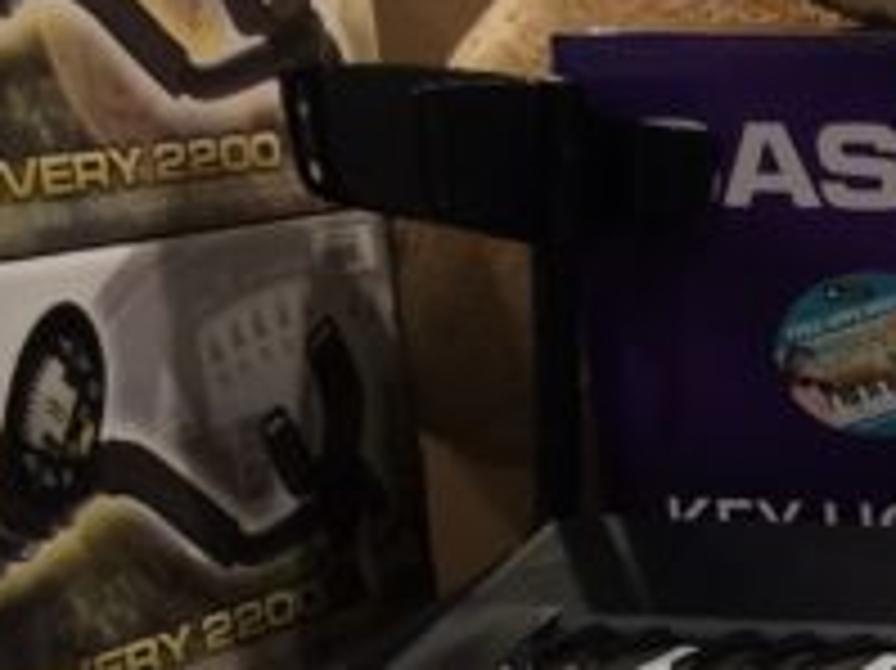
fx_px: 2897
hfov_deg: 15.2
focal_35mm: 112
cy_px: 1138
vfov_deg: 12.3
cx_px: 1607
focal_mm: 4.15
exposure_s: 1/30
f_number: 2.2
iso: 80
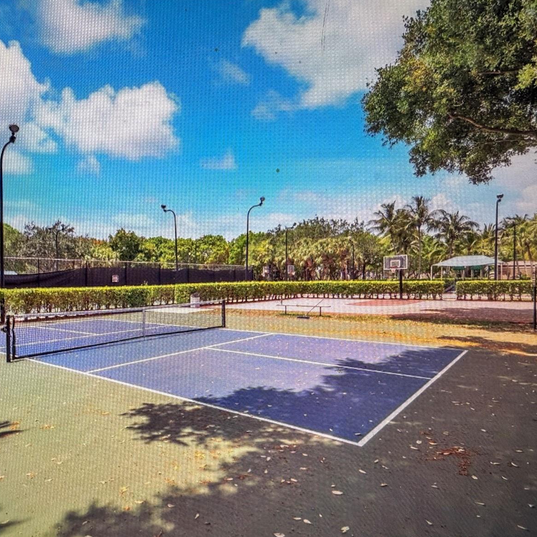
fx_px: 509
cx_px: 185
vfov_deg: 55.6
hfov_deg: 54.6
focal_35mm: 29
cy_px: 274
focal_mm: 2.22
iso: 160
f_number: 2.2
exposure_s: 1/120
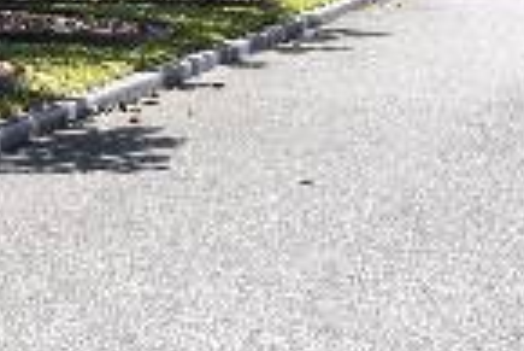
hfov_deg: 7.8
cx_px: 235
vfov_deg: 5.1
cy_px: -413
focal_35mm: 263
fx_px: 3832
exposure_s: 1/250
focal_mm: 30
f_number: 8
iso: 100
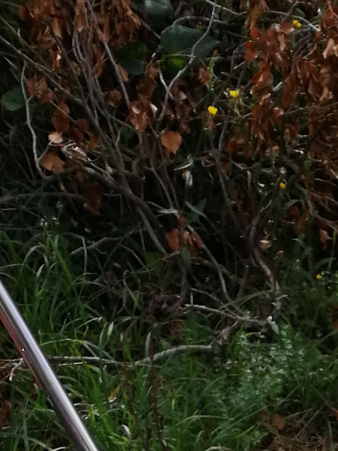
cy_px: 994
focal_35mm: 122
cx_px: 622
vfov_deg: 13.2
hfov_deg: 11.3
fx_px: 1588
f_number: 1.8
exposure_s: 1/724
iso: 50
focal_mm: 3.95
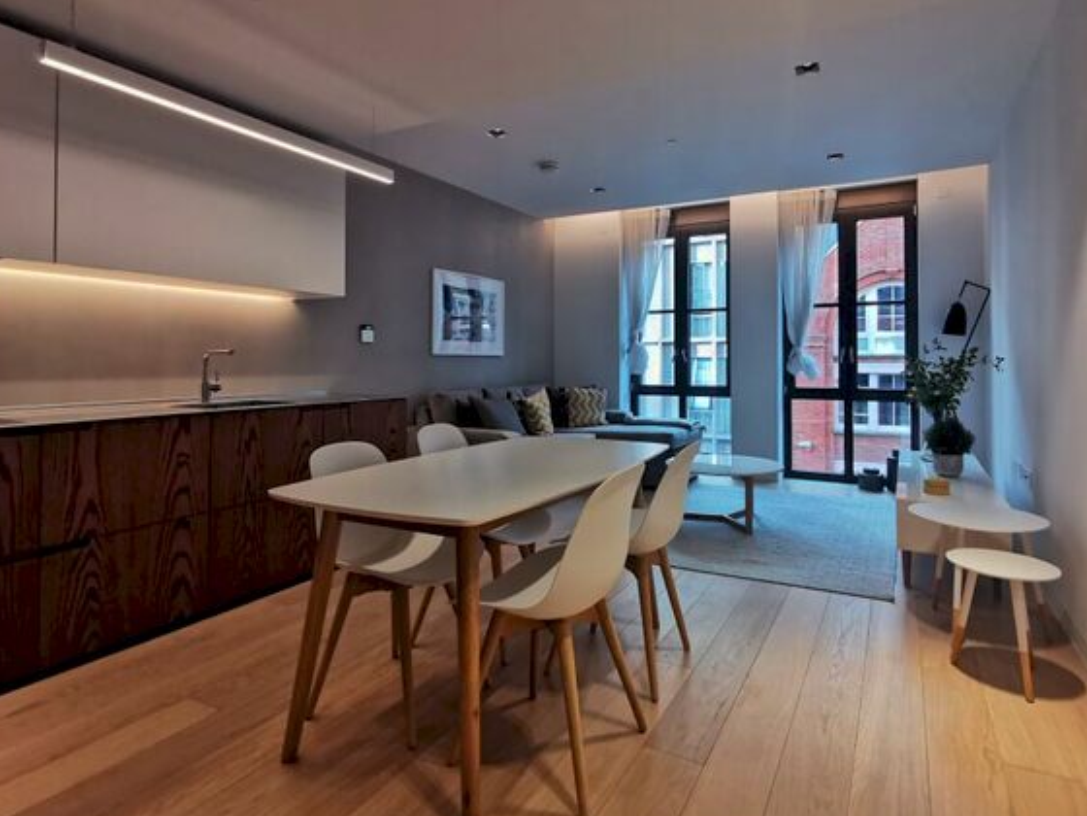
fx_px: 628
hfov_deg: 81.7
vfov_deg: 65.7
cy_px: 353
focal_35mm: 20
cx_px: 571
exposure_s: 1/100
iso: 200
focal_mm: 2.35
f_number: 2.2
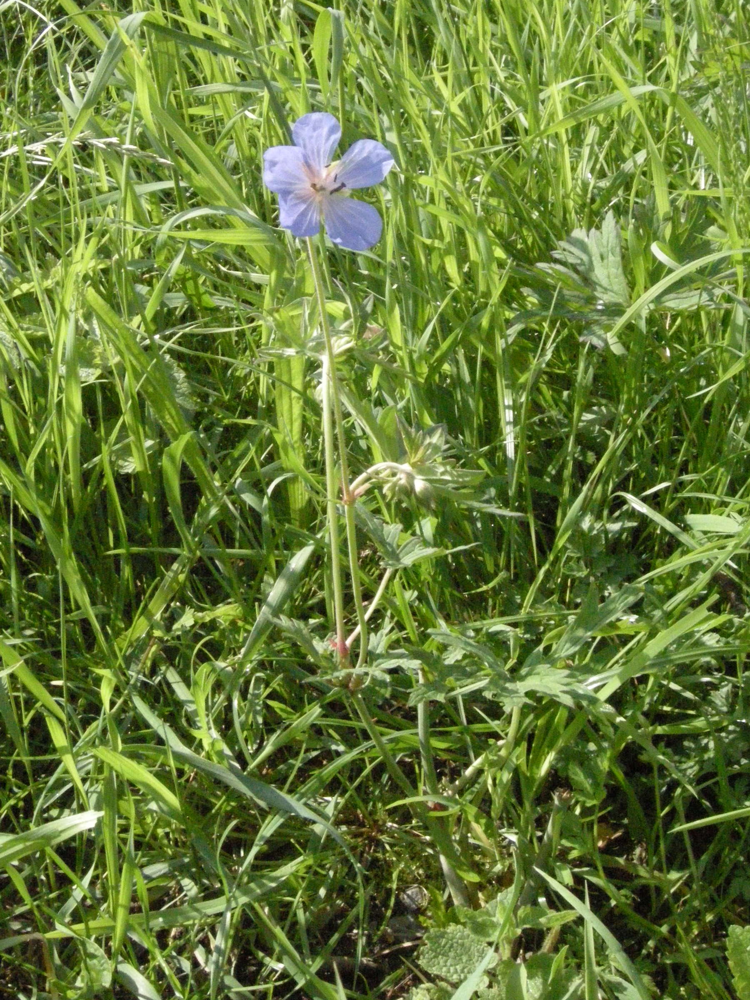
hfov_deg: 40.7
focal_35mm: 35
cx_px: 375
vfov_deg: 52.6
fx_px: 1011
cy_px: 500
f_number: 7.6
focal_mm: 7.5
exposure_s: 1/730
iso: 800
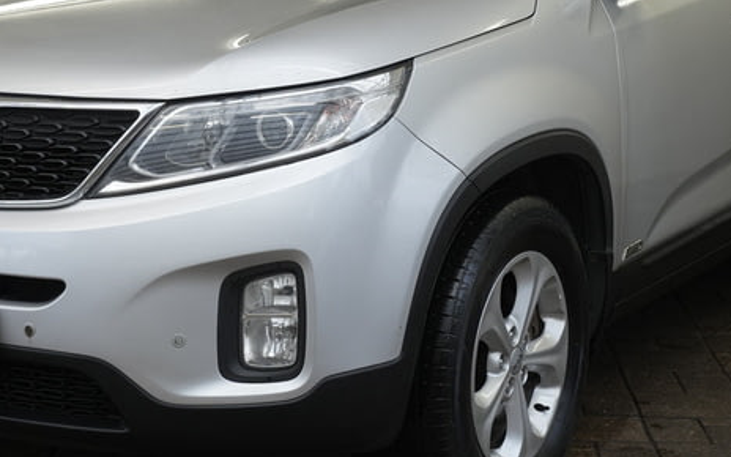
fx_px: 1773
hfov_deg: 23.3
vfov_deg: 14.6
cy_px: 143
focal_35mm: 89
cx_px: 317
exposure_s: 1/200
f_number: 5.6
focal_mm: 45
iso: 500
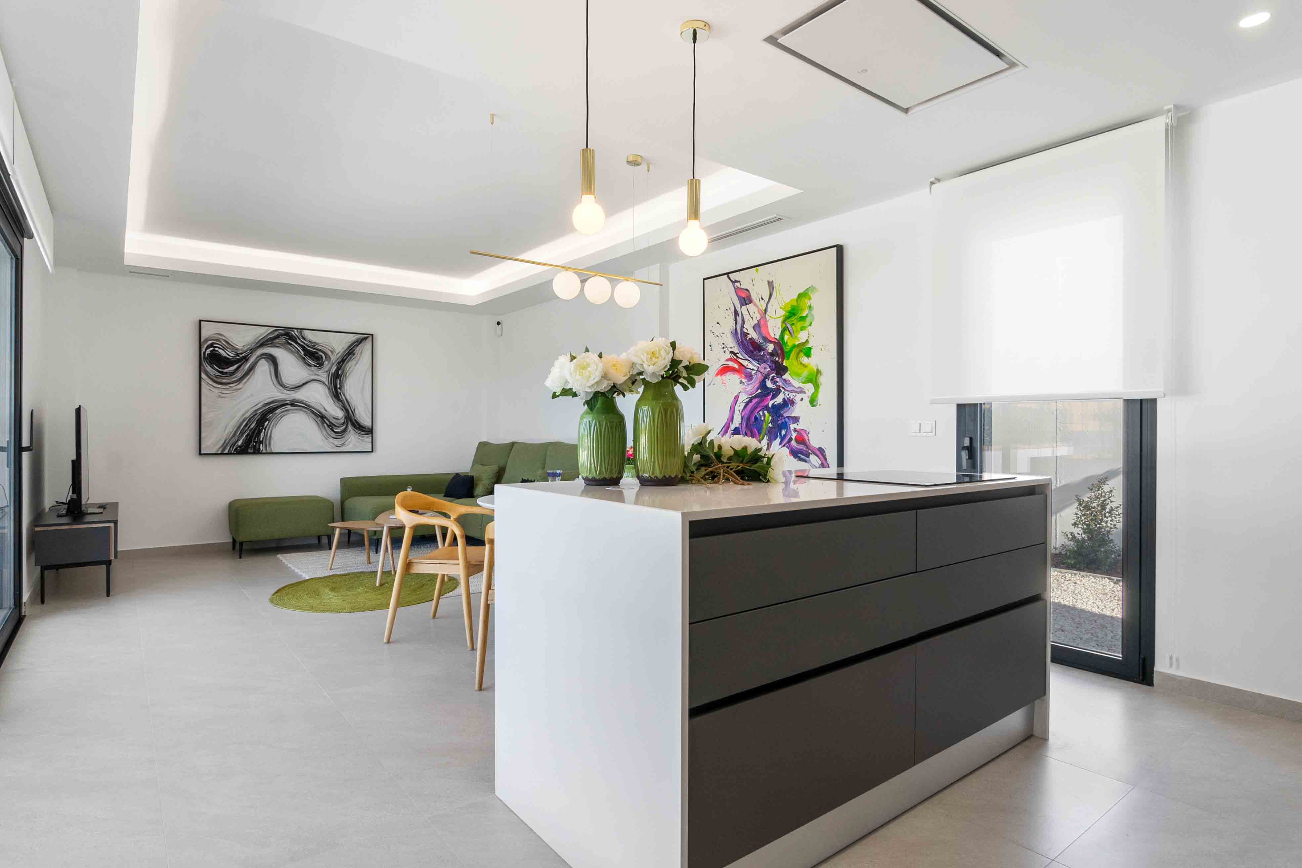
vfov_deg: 67.4
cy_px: 434
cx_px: 651
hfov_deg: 90.0
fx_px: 651
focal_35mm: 18
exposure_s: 1/30
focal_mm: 12
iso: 320
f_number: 8
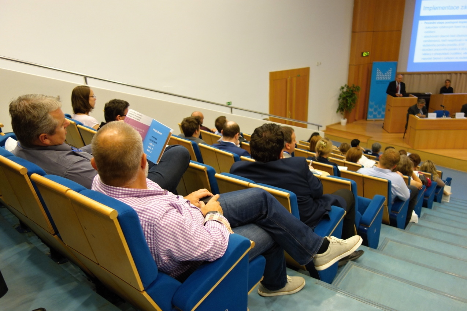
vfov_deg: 46.4
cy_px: 156
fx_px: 363
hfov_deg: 65.5
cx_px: 234
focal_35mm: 28
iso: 320
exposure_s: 1/30
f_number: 1.8
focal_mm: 10.4
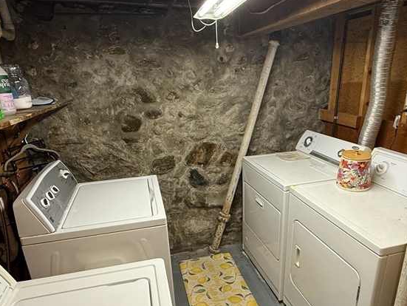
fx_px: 306
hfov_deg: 67.2
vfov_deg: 52.7
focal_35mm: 26
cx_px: 221
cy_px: 185
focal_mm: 2.22
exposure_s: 1/60
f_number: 2.2
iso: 250
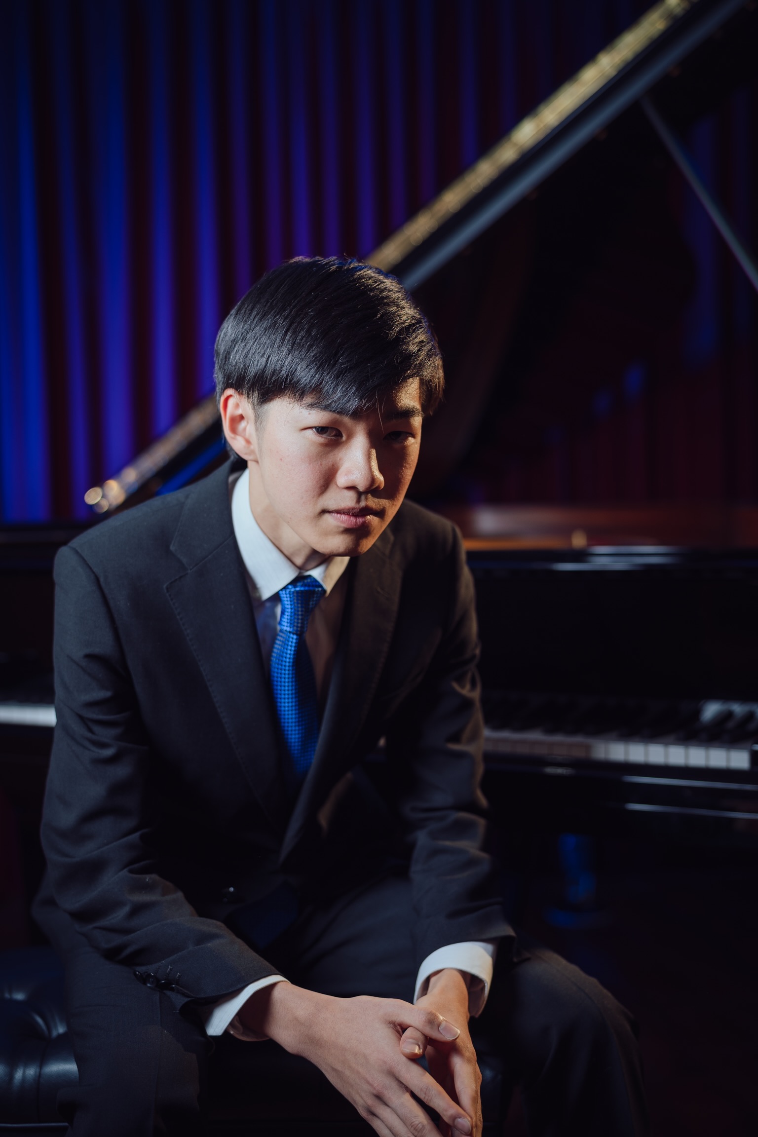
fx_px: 1579
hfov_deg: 27.0
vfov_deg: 39.6
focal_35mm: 50
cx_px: 379
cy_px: 568
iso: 100
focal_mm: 50
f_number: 2
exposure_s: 1/200
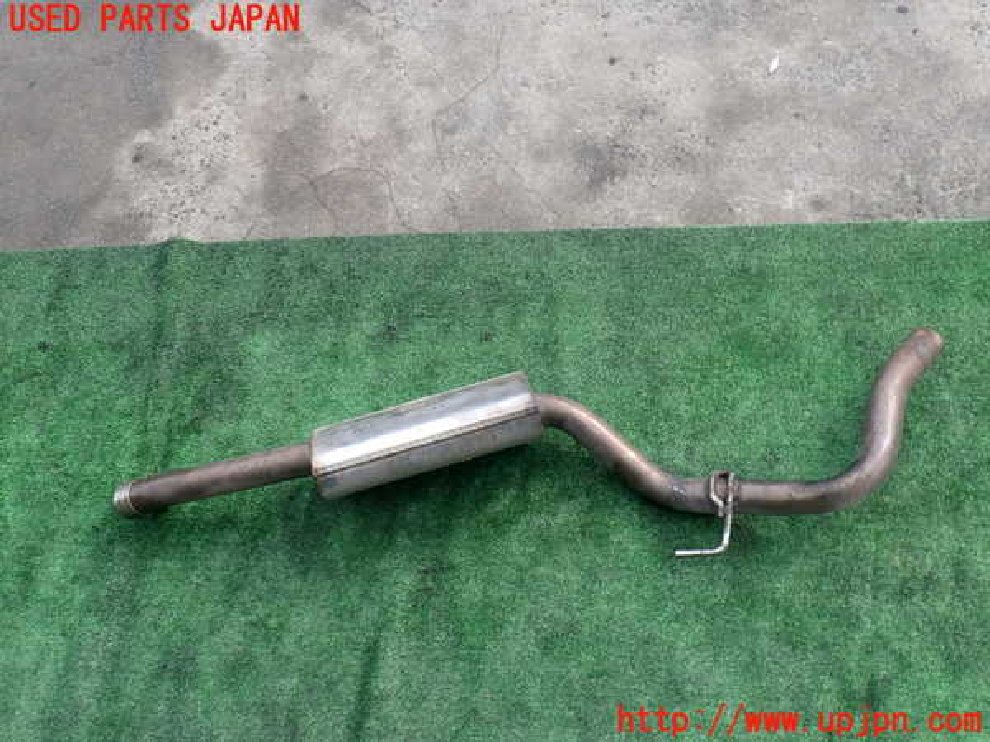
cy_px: 371
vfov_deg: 46.8
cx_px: 495
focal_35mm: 30
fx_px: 858
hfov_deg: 60.0
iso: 100
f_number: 3.2
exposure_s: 1/250
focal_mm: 5.4
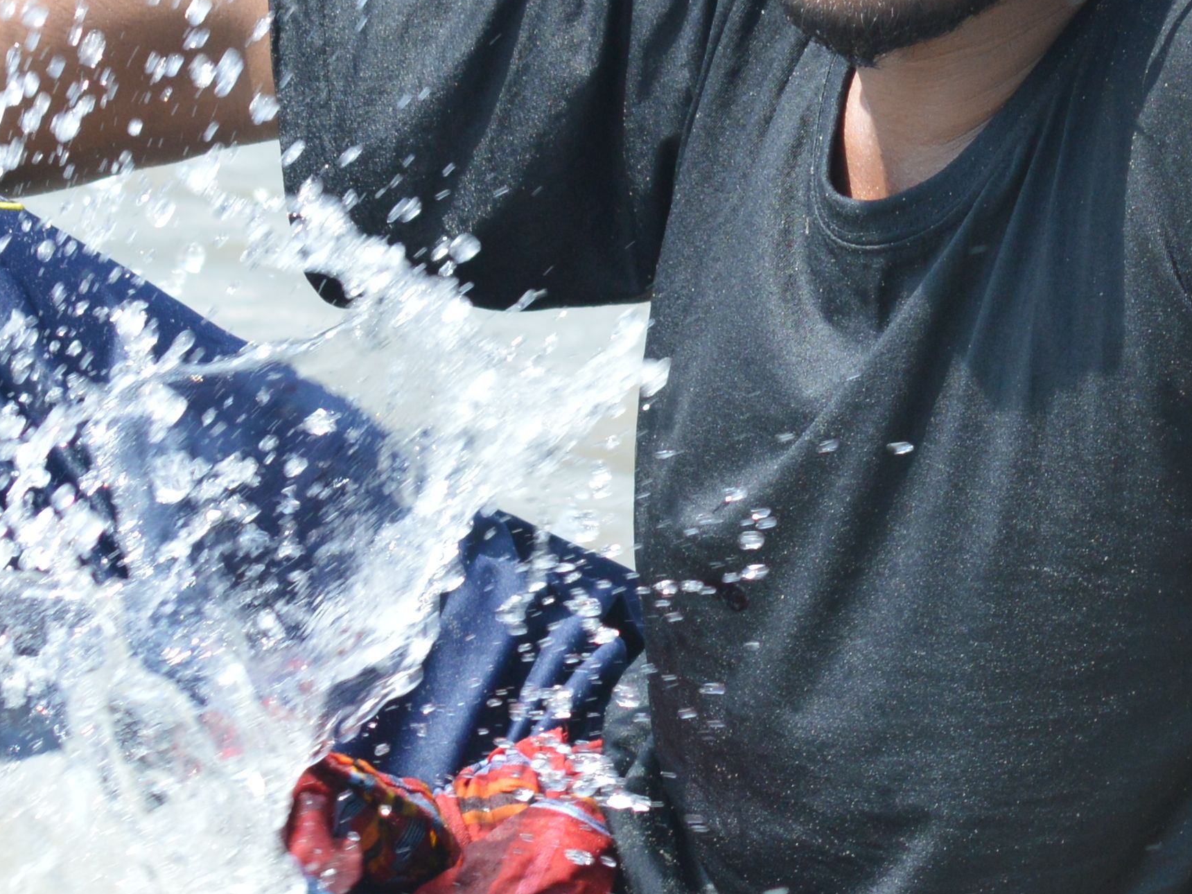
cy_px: 524
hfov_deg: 3.9
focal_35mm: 504
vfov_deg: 3.0
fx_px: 17355
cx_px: 884
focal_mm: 100
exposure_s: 1/500
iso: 320
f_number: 5.6
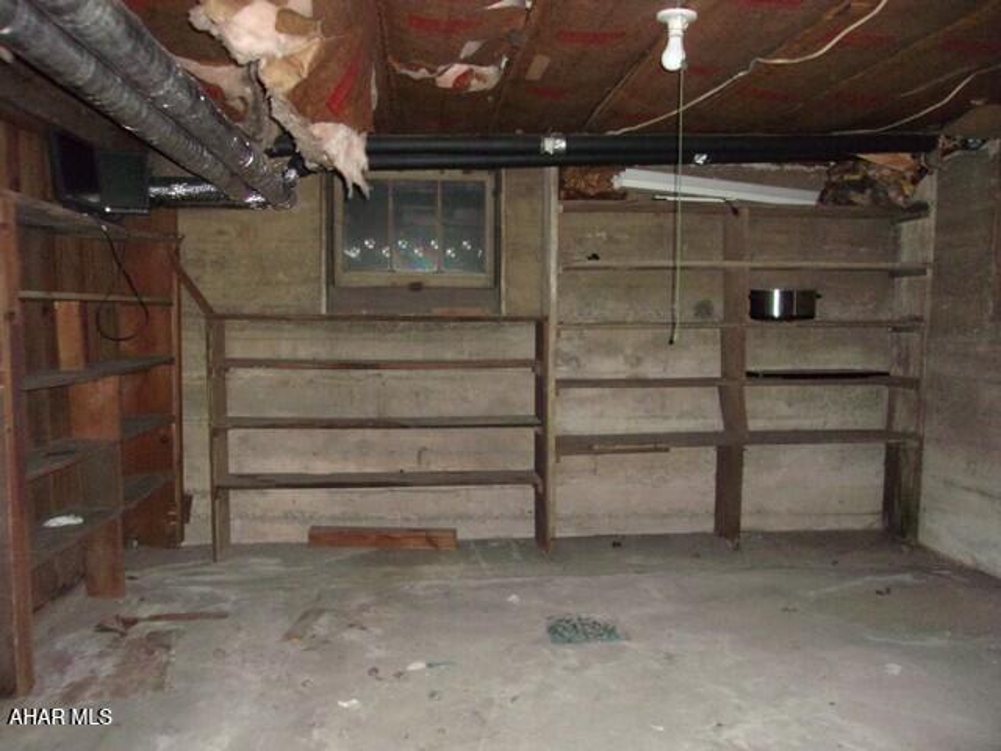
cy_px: 376
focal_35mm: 27
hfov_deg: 65.3
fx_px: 781
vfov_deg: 51.4
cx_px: 500
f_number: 3
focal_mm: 4.9
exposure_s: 1/34
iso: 640
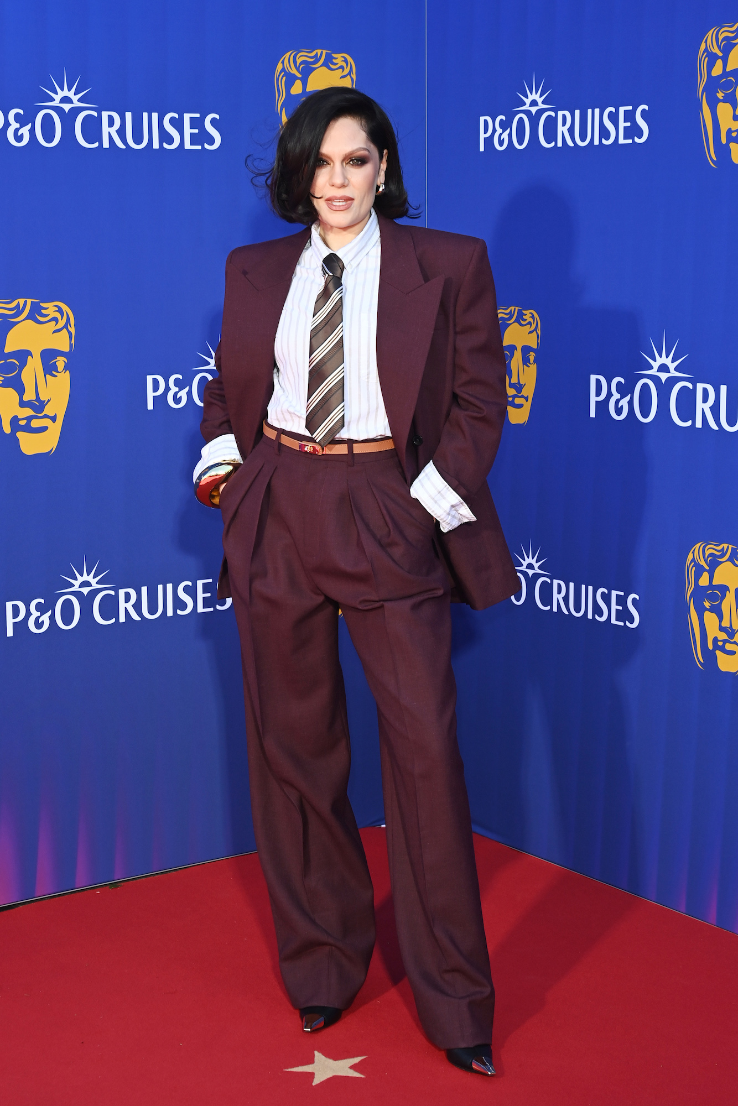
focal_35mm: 65
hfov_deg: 20.9
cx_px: 369
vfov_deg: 31.0
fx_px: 1998
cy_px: 553
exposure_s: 1/250
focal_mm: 65
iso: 320
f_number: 7.1
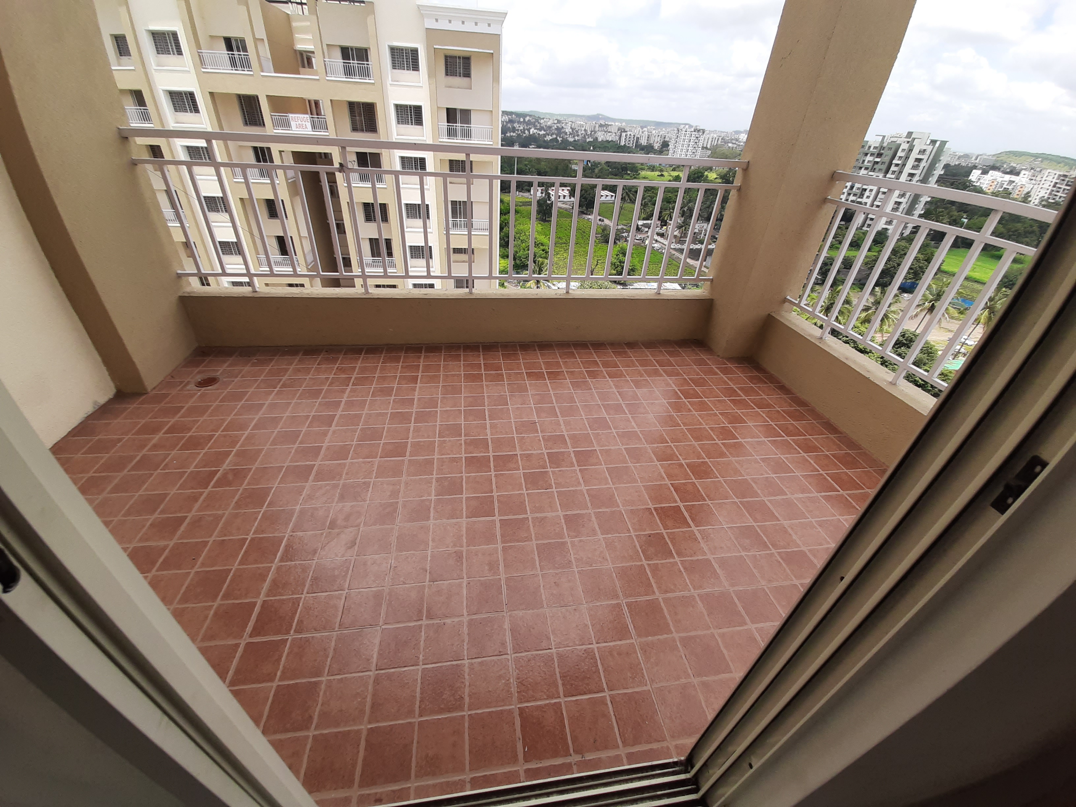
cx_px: 538
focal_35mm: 13
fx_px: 404
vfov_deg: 89.9
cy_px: 404
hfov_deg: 106.2
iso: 40
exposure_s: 1/617
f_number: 2.2
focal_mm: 1.42
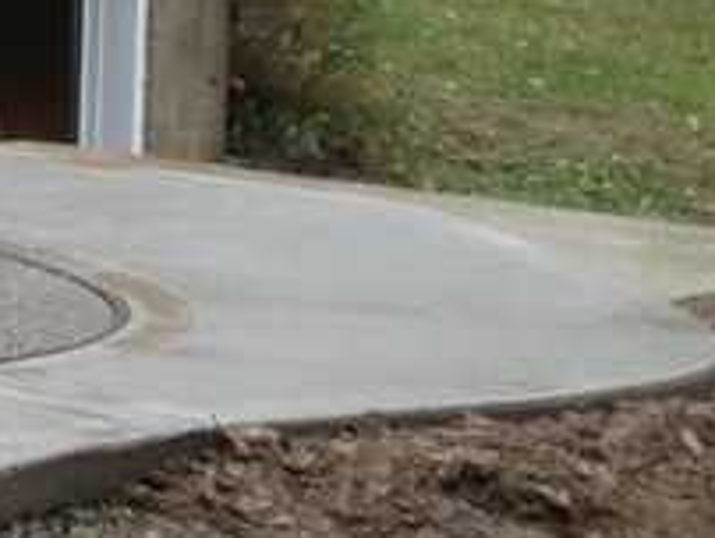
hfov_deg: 7.8
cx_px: -1106
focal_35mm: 231
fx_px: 4777
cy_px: -195
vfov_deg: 6.4
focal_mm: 4.28
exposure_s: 1/60
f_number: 2.4
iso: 50
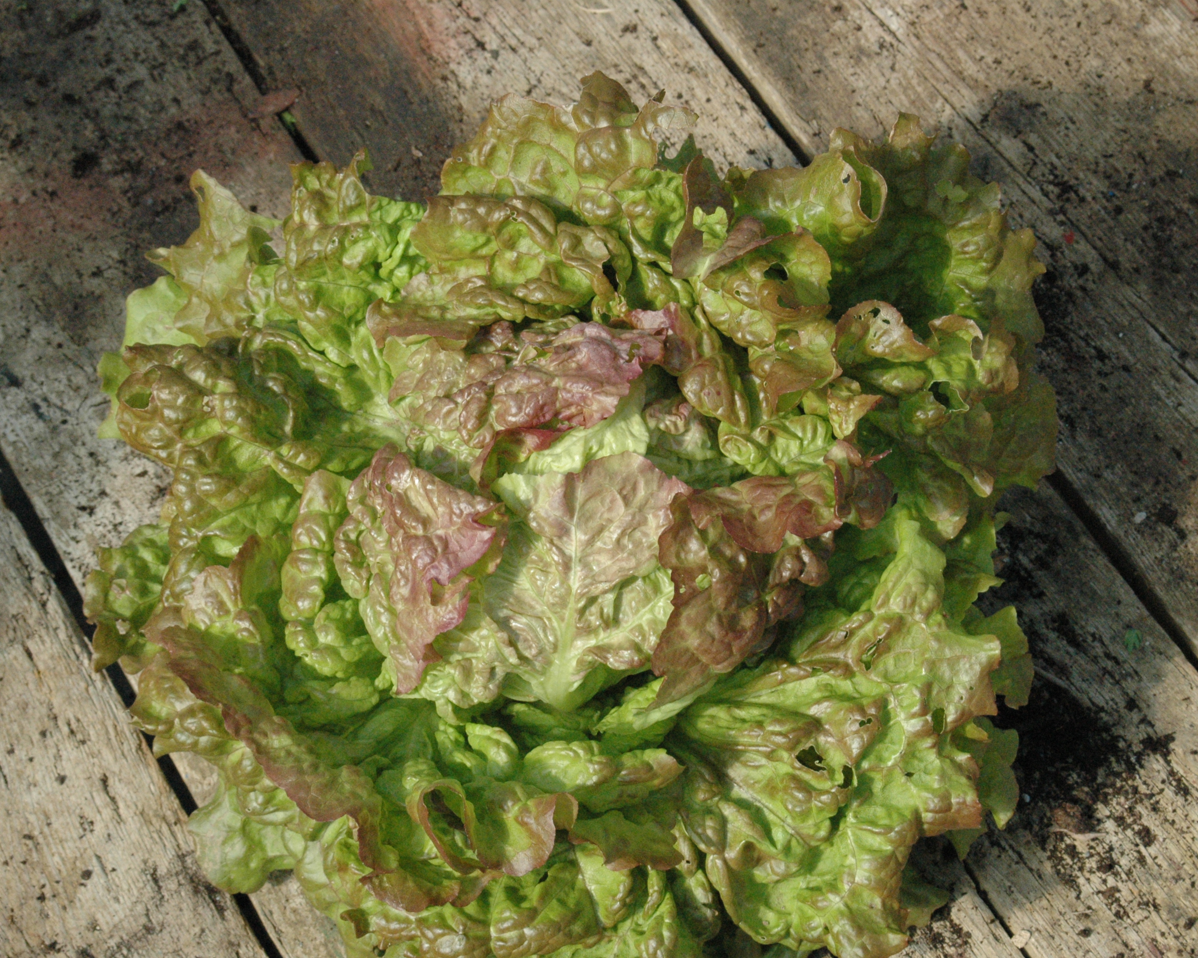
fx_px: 3758
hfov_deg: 18.1
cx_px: 639
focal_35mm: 106
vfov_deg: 14.5
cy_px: 479
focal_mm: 62
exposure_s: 1/800
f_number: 14
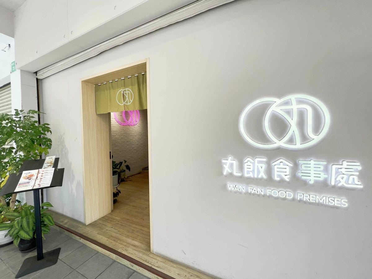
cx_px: 186
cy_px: 140
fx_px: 140
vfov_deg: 89.9
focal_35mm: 13
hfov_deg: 106.2
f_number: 1.8
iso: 32
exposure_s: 1/201
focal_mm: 1.57
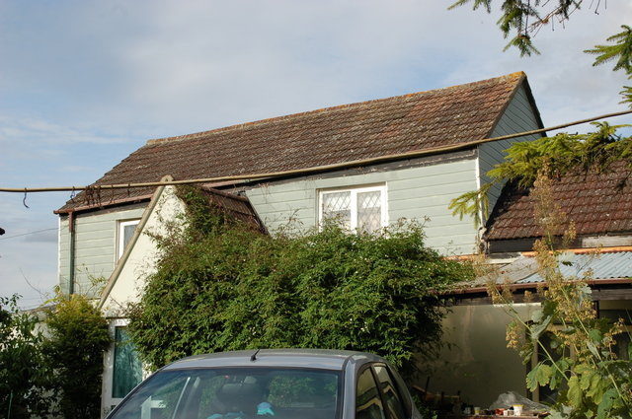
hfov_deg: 37.9
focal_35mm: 52
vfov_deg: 25.7
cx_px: 316
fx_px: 920
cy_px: 210
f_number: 9
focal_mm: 35
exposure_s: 1/320
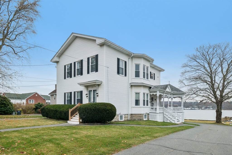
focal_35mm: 20
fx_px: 129
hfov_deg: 84.0
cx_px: 116
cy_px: 78
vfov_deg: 61.9
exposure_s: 1/550
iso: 320
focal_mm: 13.2
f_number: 5.6
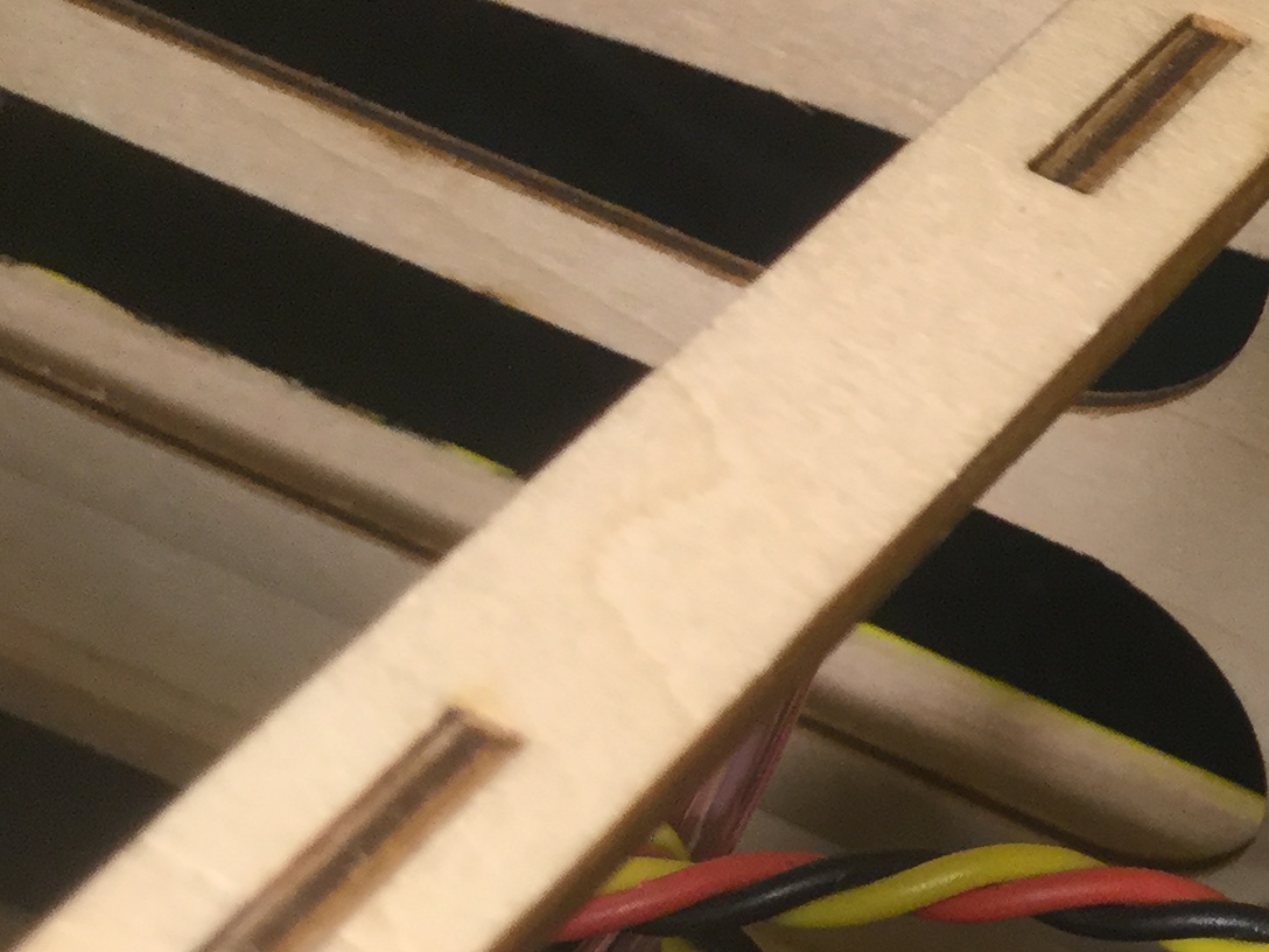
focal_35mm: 93
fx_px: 3409
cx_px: 1862
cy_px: 724
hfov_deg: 18.8
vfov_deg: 15.8
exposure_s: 1/30
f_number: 2.4
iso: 25
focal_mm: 3.3
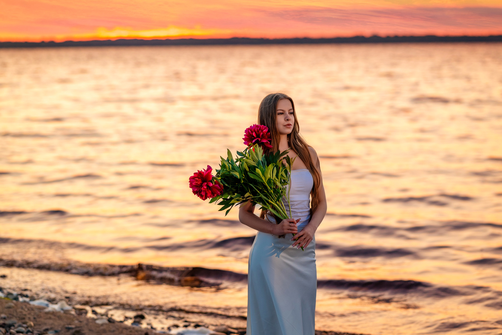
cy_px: 168
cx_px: 251
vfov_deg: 13.1
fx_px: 1465
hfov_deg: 19.4
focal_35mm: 105
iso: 640
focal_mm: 105
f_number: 2.8
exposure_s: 1/320
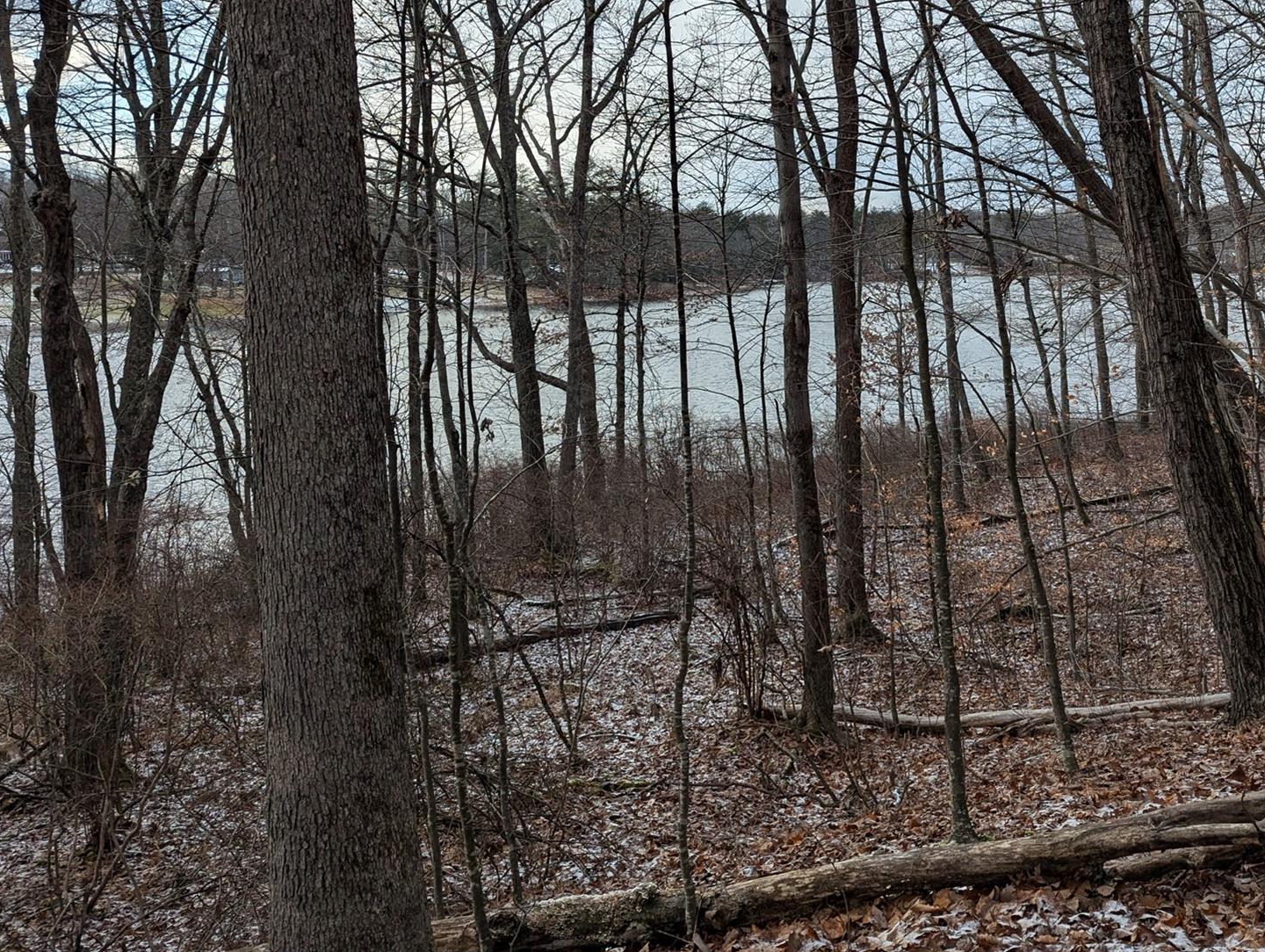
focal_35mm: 34
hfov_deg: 53.3
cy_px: 280
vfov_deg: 41.1
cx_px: 789
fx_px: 1244
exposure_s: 1/1068
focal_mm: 6.81
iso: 41
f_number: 1.85
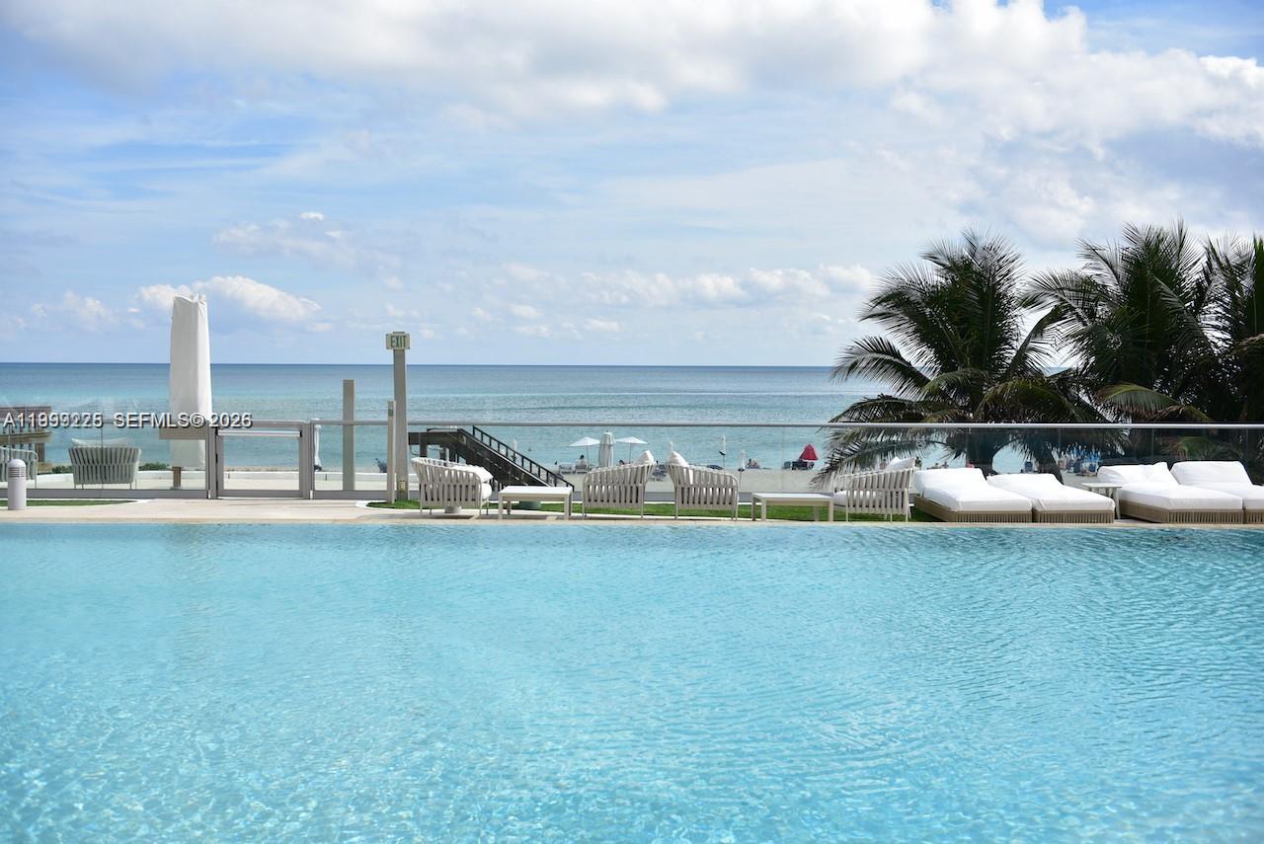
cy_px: 422
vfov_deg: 37.9
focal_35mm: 35
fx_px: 1230
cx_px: 632
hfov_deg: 54.4
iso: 250
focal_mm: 35
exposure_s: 1/2000
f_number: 3.5
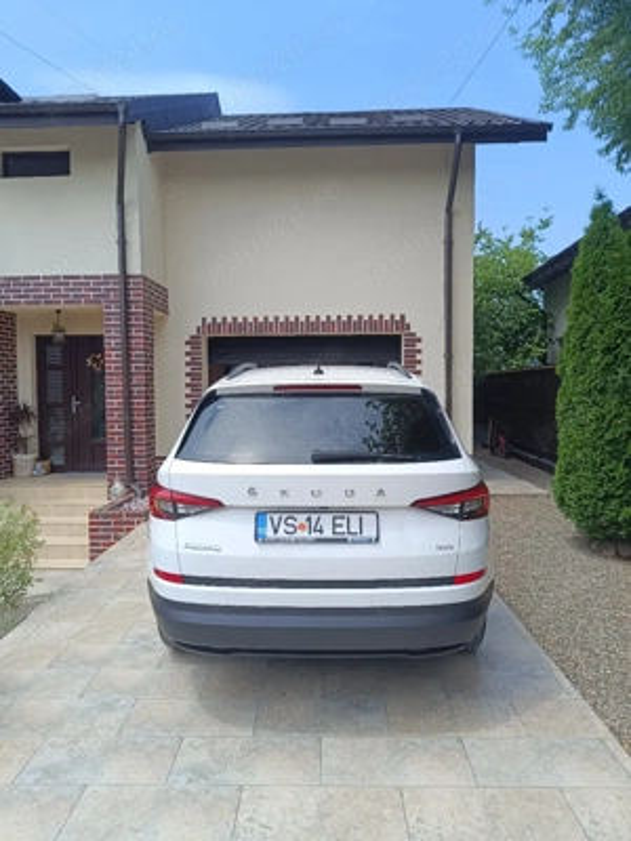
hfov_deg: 56.8
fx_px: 583
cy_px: 420
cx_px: 316
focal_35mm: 24
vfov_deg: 71.6
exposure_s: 1/1250
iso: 55
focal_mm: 5.59
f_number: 1.88
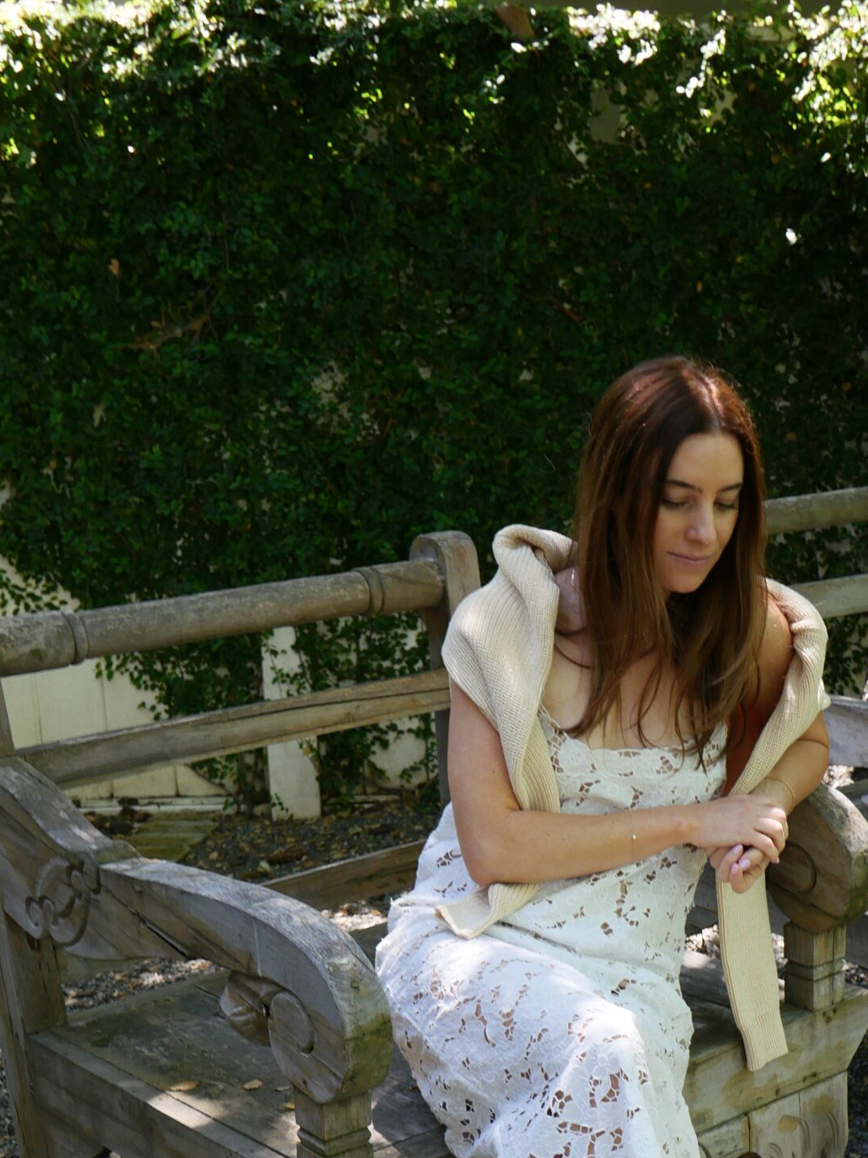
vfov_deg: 33.3
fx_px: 1839
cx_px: 624
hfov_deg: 26.3
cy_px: 1020
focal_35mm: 55
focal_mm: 13.9
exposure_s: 1/125
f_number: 4
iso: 200
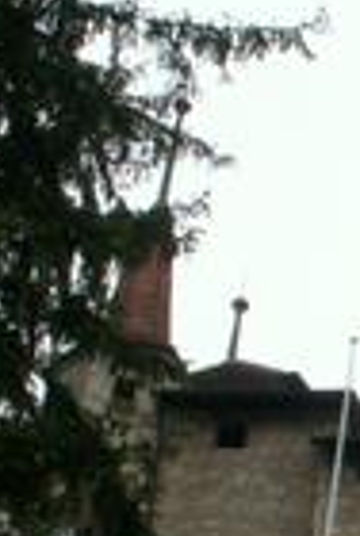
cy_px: 467
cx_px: 709
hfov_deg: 8.0
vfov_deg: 12.3
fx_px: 2478
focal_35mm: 166
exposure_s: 1/50
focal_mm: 5.86
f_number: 8
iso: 50
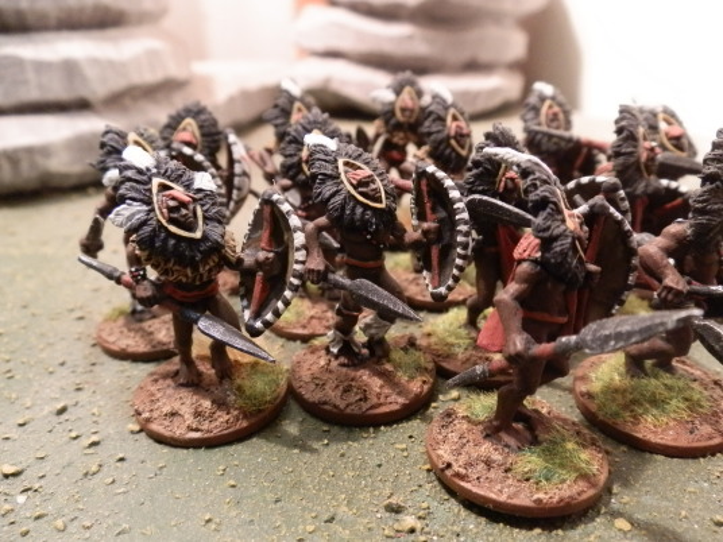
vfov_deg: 49.7
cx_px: 362
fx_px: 585
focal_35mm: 28
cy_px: 271
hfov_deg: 63.4
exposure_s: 1/40
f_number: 3.1
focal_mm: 5
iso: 400
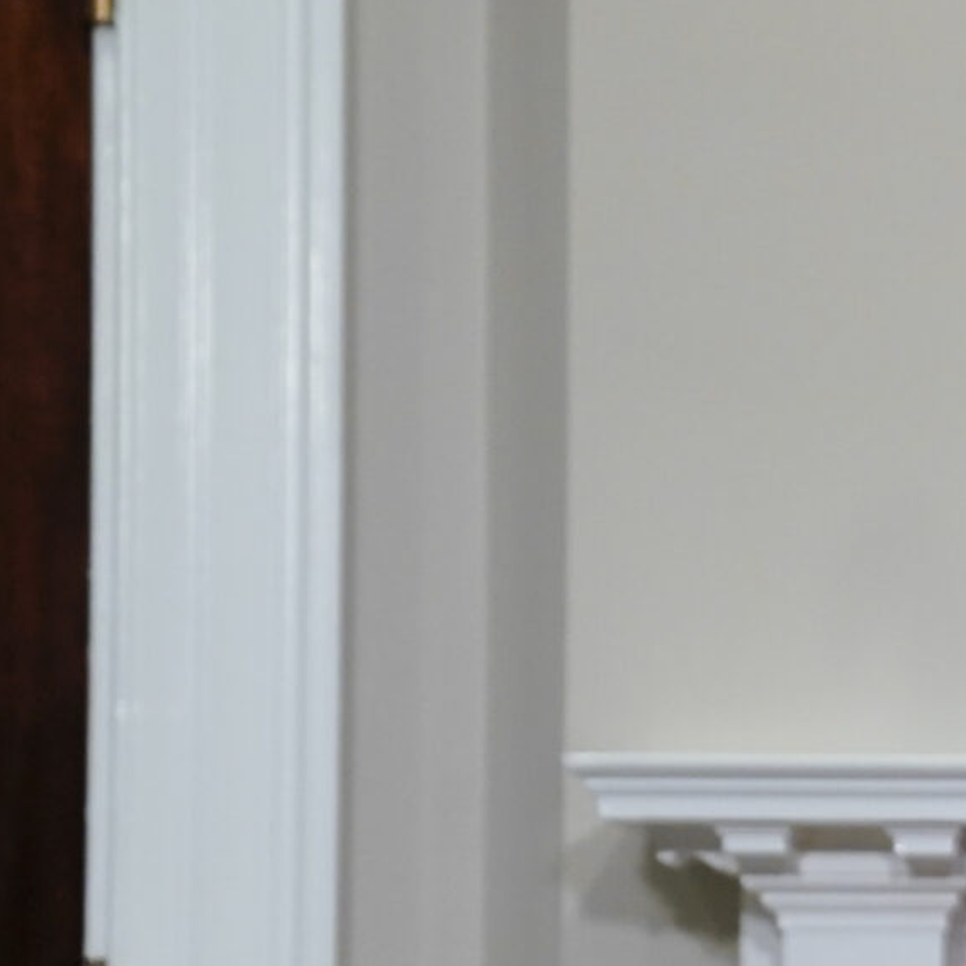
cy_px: 1035
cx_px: 1991
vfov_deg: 8.7
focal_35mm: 199
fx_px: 6283
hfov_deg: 8.3
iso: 2000
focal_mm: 52
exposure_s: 1/250
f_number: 2.8
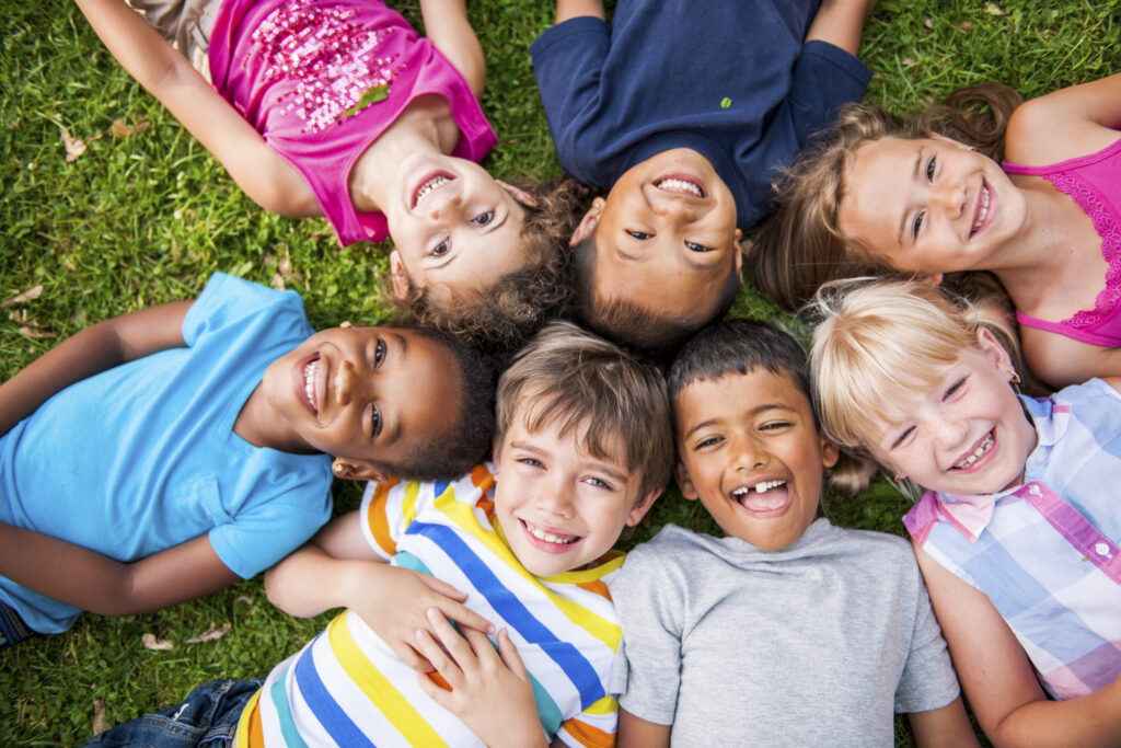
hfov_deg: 54.4
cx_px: 560
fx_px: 1090
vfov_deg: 37.9
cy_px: 374
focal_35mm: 35
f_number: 2.8
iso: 125
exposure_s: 1/160
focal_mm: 35
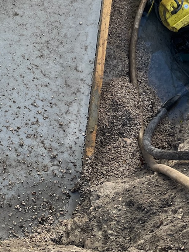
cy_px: 103
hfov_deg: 18.1
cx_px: -25
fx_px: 568
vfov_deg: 25.0
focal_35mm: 78
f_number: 1.6
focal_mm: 5.1
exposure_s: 1/696
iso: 50
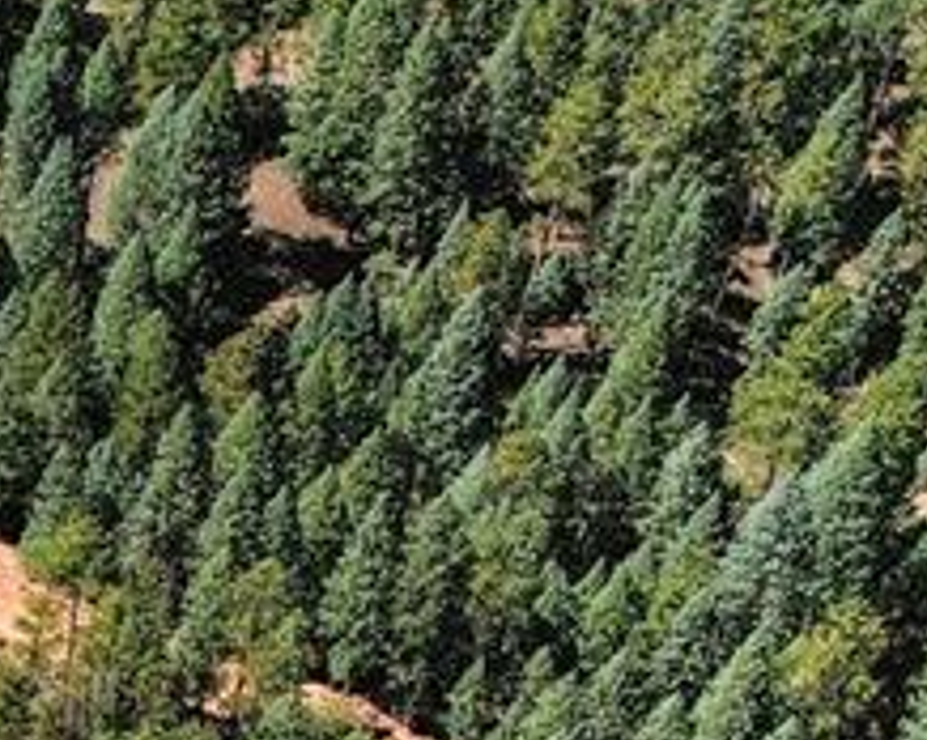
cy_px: 1399
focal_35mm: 97
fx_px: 2659
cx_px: -340
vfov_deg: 13.8
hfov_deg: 18.2
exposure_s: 1/3200
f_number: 2.8
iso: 100
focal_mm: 8.38
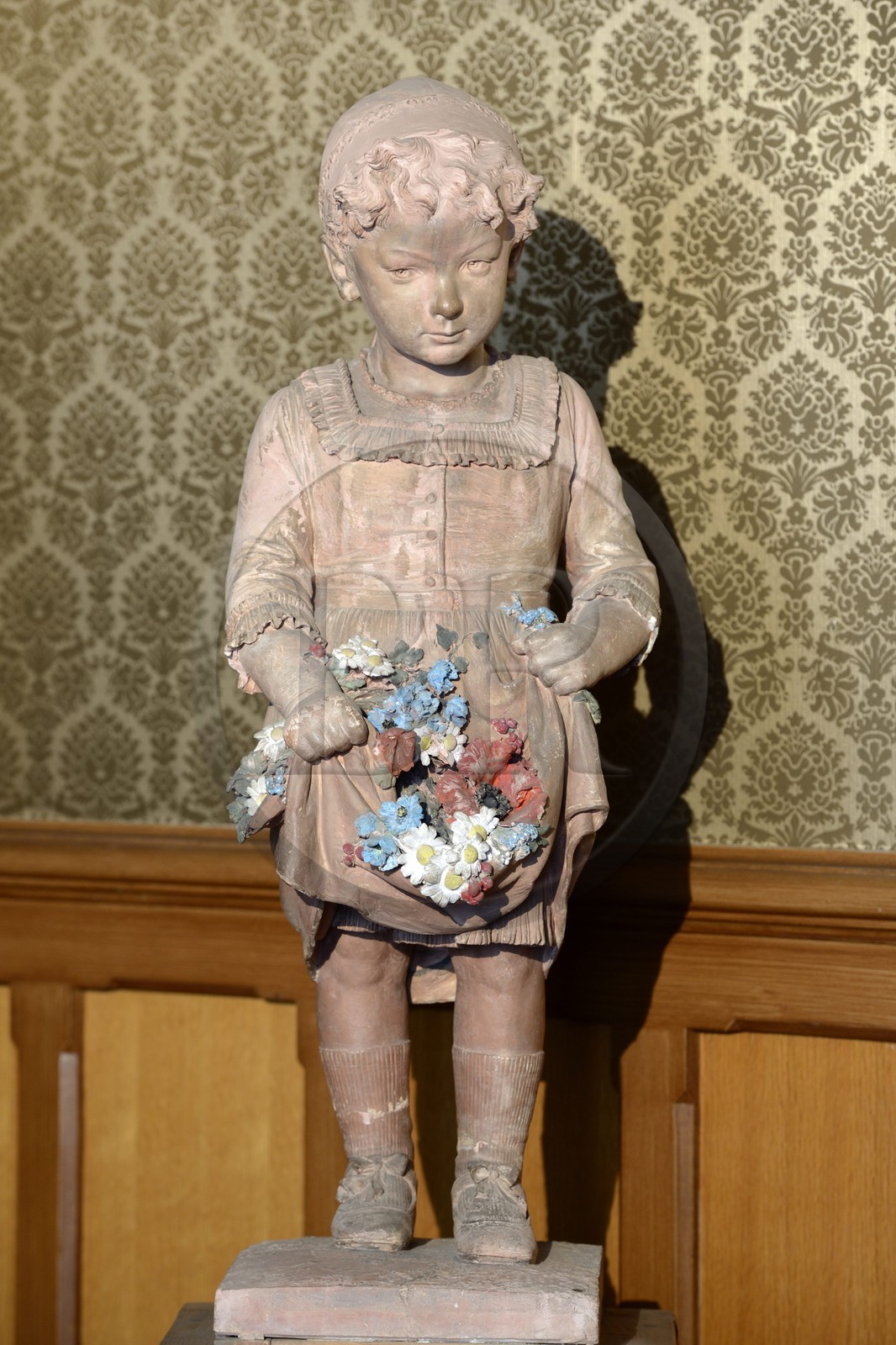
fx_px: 4482
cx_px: 448
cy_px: 672
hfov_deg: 11.4
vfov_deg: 17.1
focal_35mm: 120
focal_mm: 120
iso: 800
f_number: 5
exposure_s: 1/6
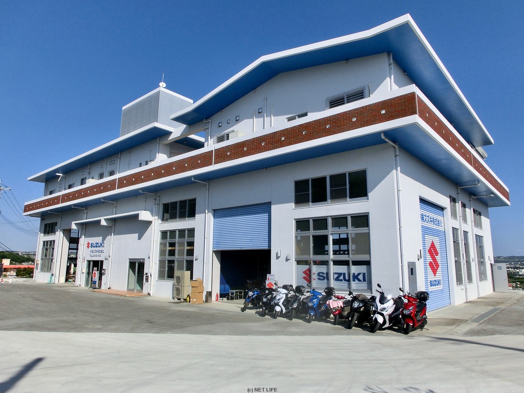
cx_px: 262
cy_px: 196
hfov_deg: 71.6
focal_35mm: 24
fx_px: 363
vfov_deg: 56.8
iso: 100
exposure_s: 1/500
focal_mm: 4.24
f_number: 7.9
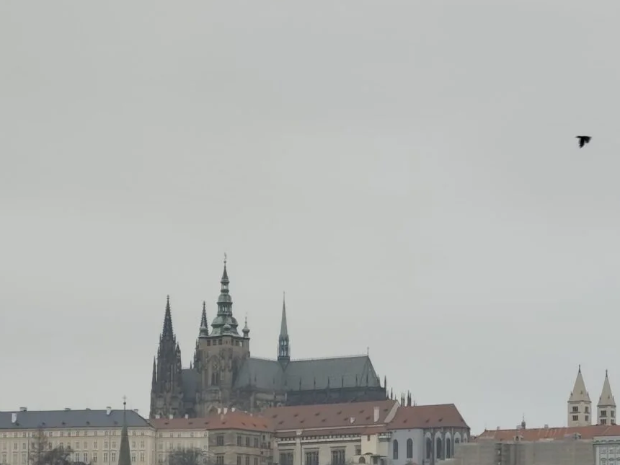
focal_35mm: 137
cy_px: 438
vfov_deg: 10.8
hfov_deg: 14.0
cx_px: 709
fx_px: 2454
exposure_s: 1/164
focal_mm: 6.19
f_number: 1.65
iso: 50
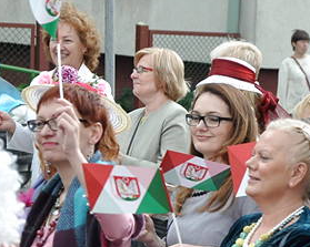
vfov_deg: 3.7
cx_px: 266
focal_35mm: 420
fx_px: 3852
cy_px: 289
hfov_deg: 4.6
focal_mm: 98
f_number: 8
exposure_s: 1/1000
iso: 1250
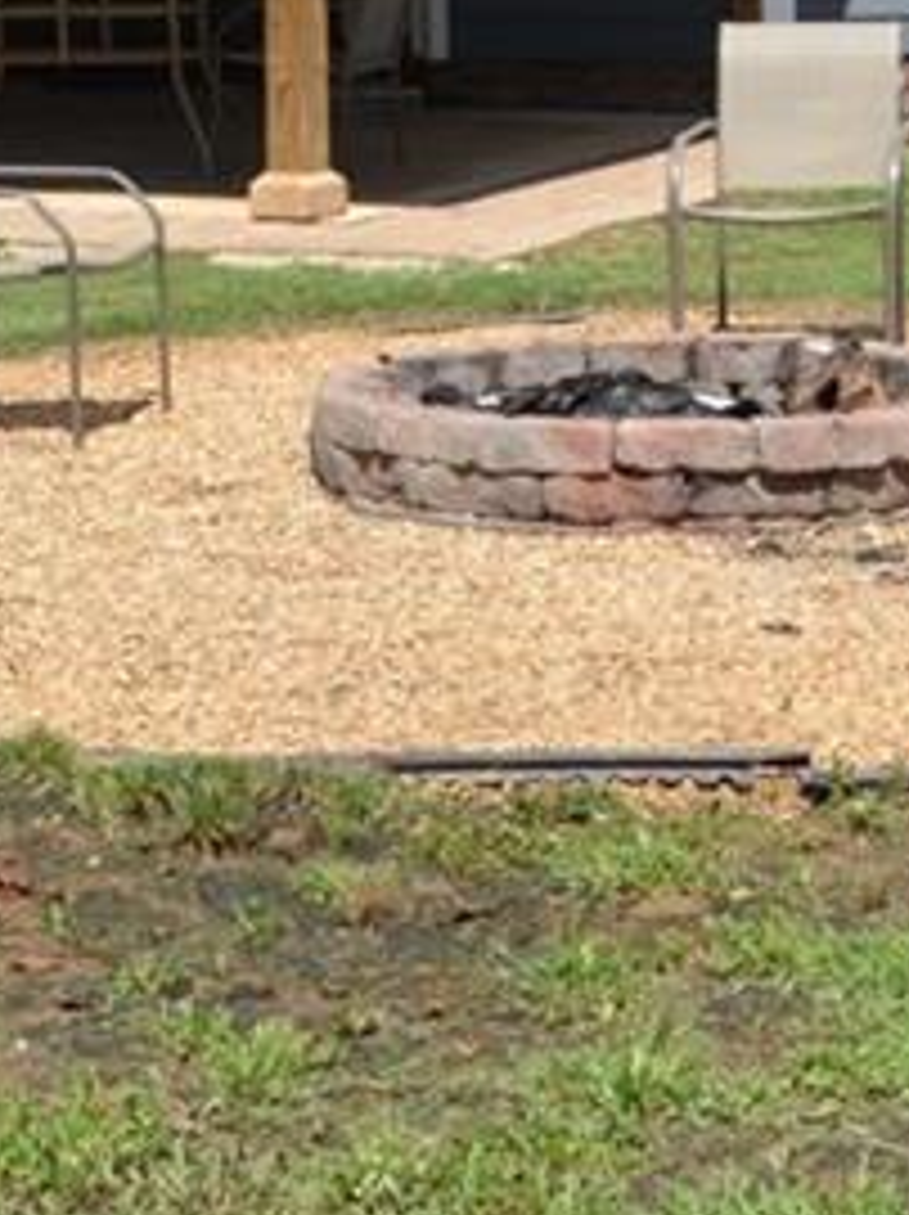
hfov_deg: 11.2
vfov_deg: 14.8
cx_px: 832
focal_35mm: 131
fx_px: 4594
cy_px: 34
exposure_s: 1/1000
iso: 1000
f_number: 10
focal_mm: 24
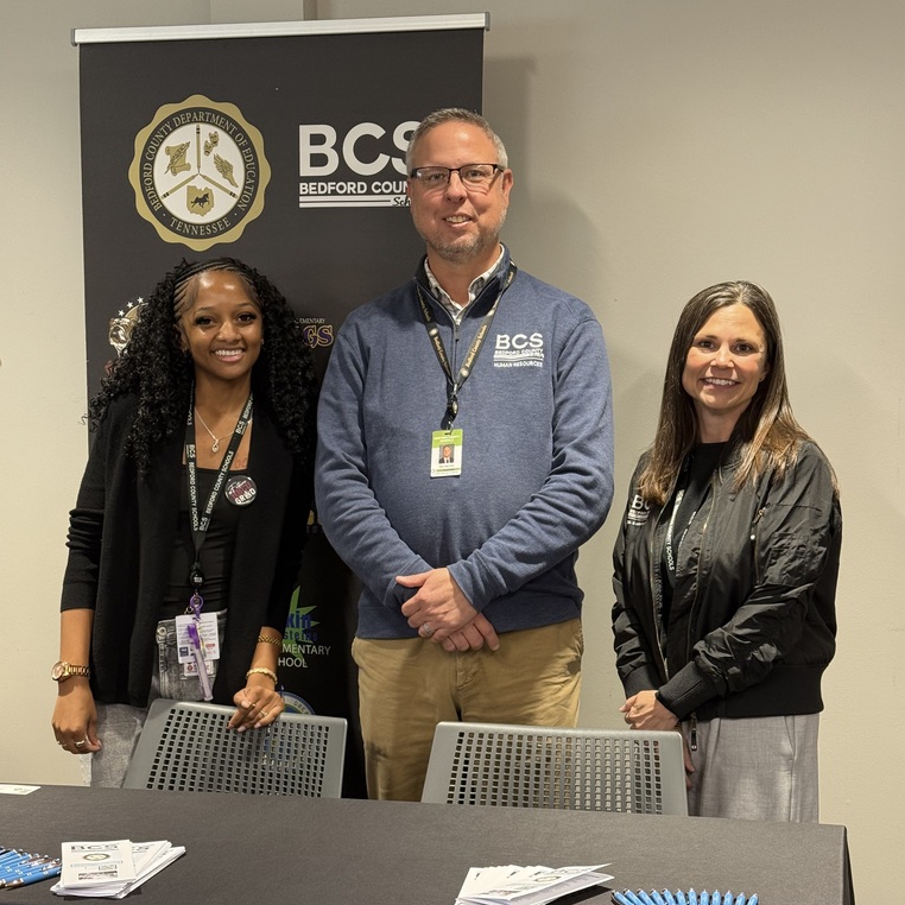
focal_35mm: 57
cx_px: 455
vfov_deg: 29.9
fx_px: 1686
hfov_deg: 30.0
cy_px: 567
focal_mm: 6.76
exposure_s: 1/60
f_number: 1.78
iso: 125
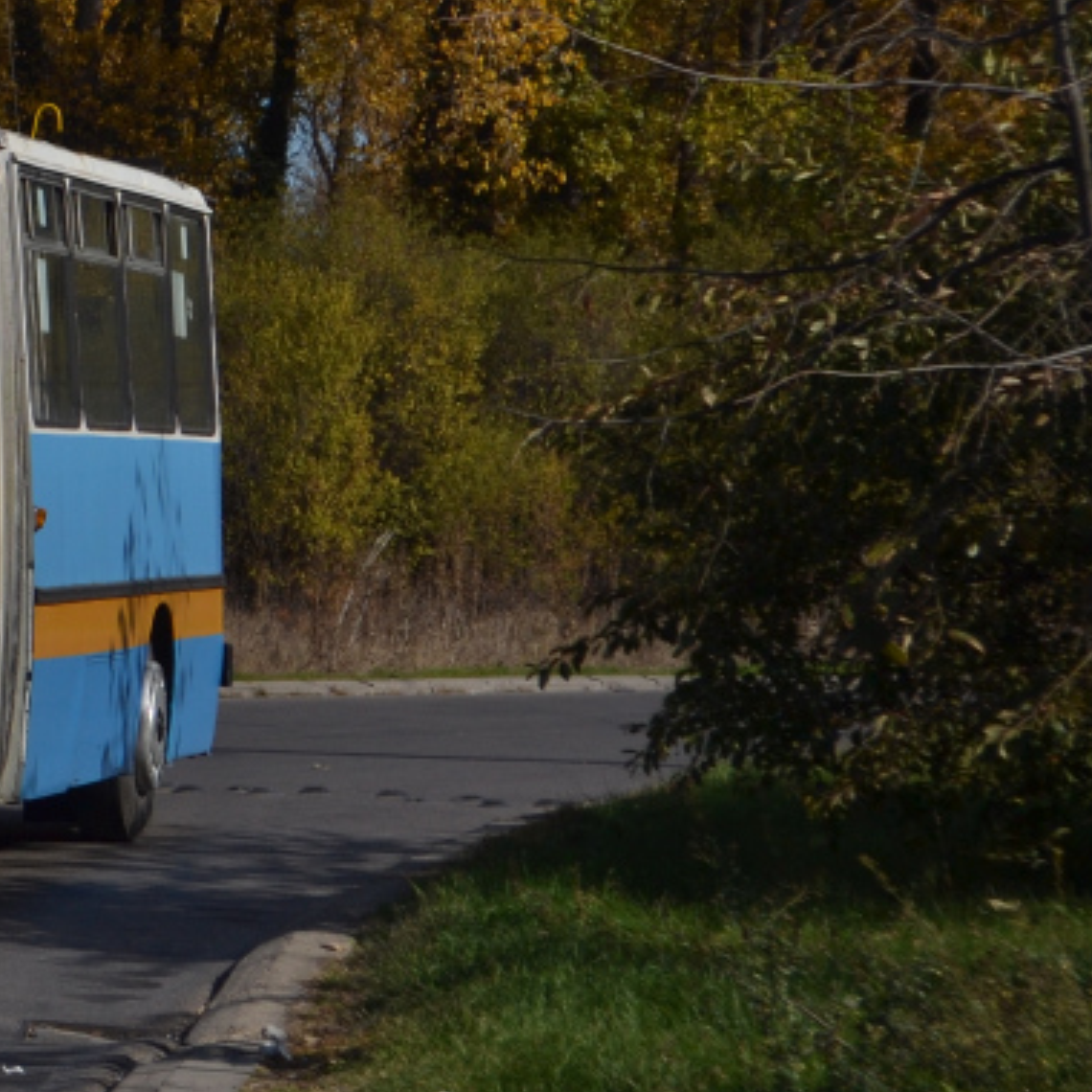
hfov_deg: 8.6
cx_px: -721
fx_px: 7012
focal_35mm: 196
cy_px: 33
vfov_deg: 8.9
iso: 100
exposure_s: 1/800
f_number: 8
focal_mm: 45
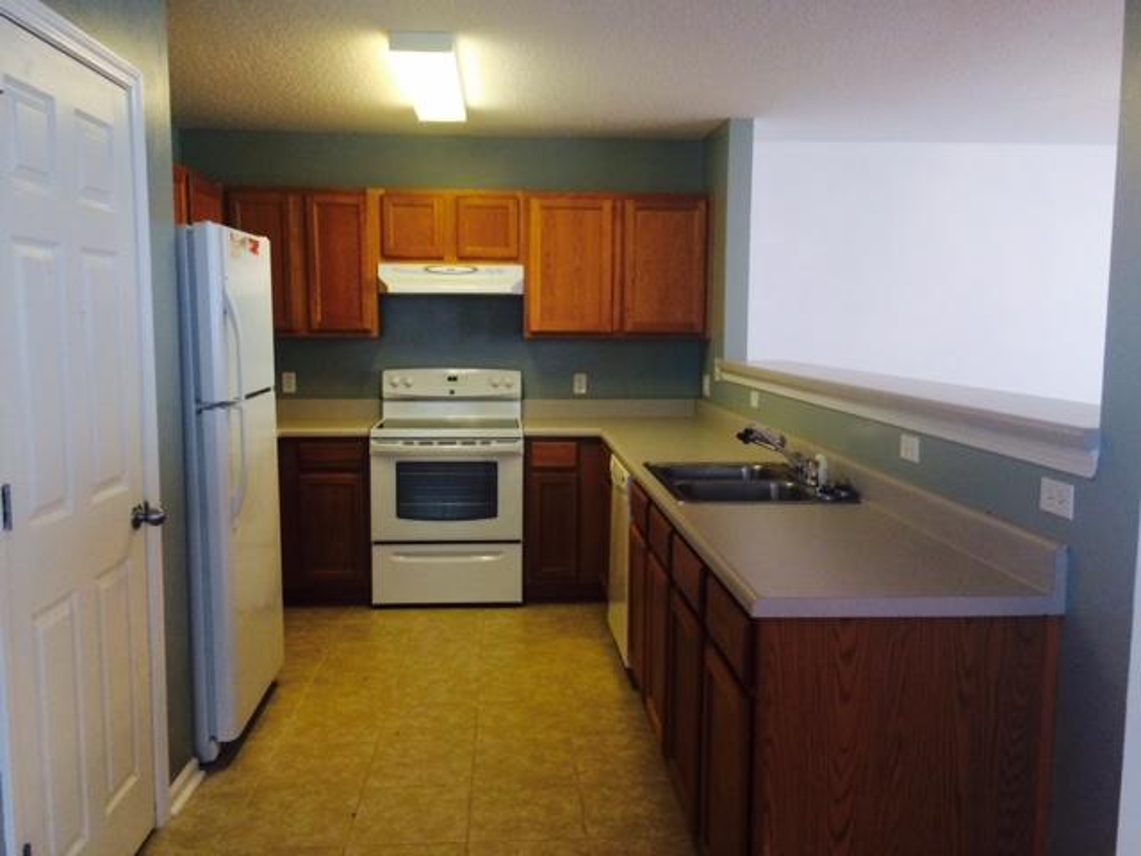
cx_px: 570
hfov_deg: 61.7
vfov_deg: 48.2
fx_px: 956
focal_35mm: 29
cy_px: 428
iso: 64
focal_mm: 4.15
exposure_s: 1/30
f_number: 2.2
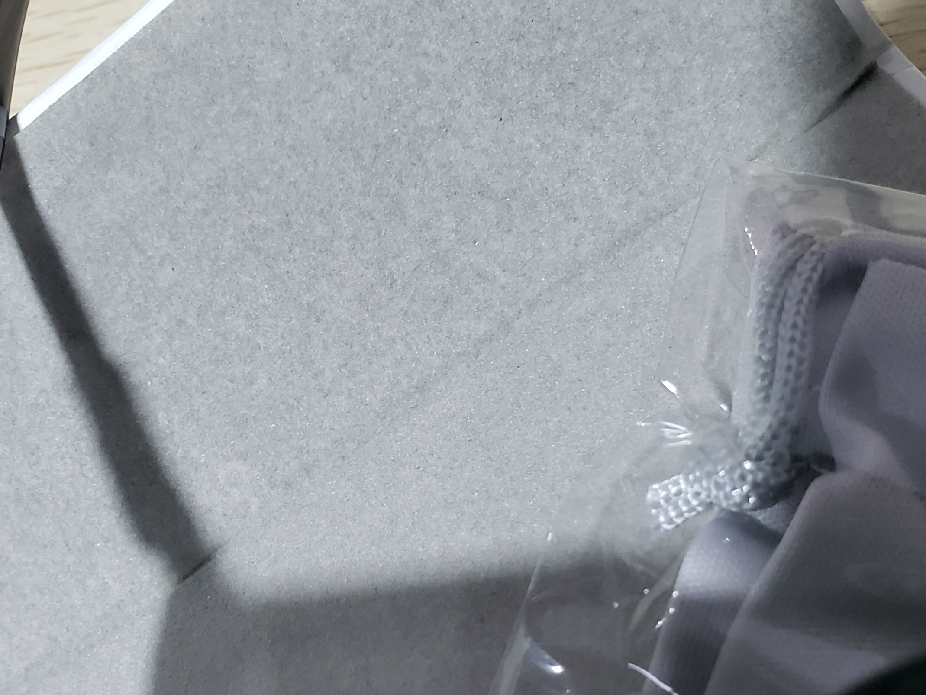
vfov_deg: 29.6
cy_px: 403
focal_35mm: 49
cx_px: 357
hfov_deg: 38.7
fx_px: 1311
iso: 160
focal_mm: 4.3
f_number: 2.4
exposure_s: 1/100
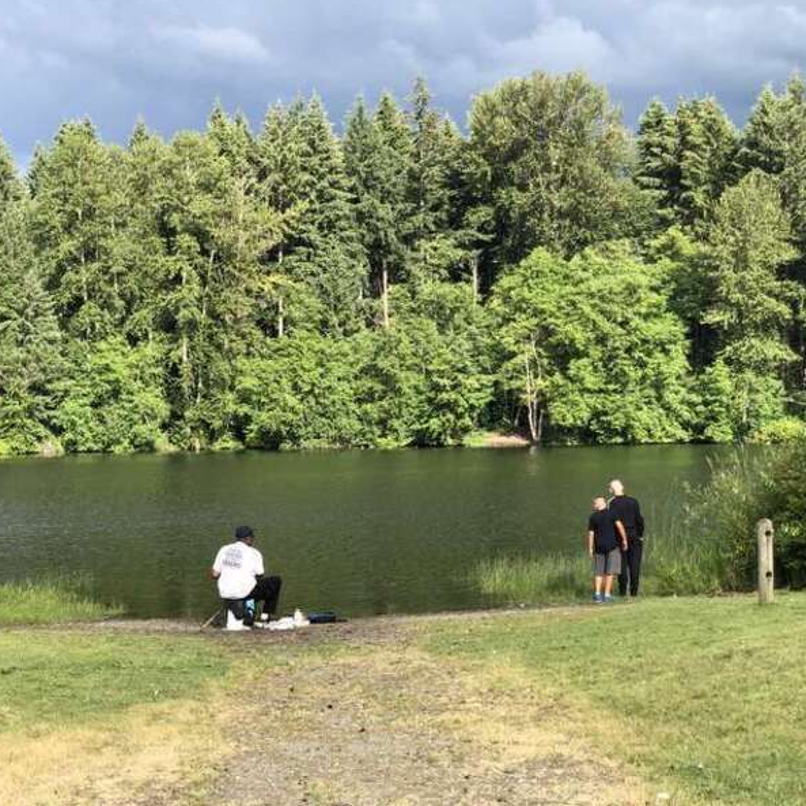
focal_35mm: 62
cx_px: 330
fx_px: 1633
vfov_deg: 27.7
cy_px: 401
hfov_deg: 27.7
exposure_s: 1/365
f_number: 2.4
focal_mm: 6
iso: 16
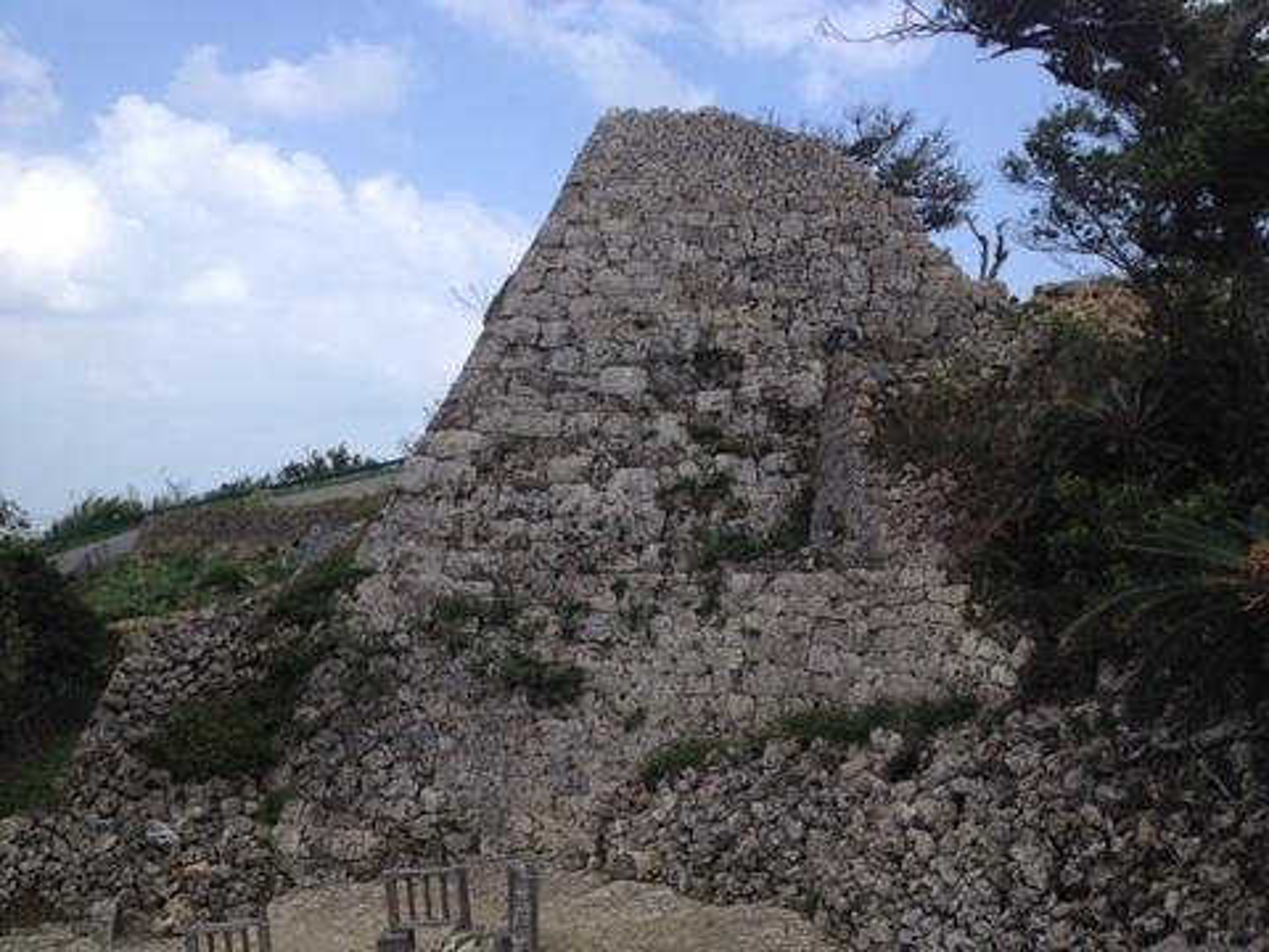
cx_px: 634
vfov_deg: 40.7
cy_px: 476
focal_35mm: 35
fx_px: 1283
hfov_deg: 52.6
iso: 50
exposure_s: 1/1623
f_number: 2.4
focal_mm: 4.28
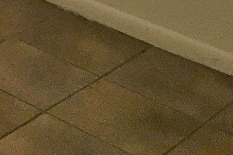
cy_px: -209
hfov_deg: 12.4
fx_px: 938
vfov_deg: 8.7
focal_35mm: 145
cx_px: -235
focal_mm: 4.15
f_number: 2.2
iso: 40
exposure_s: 1/15
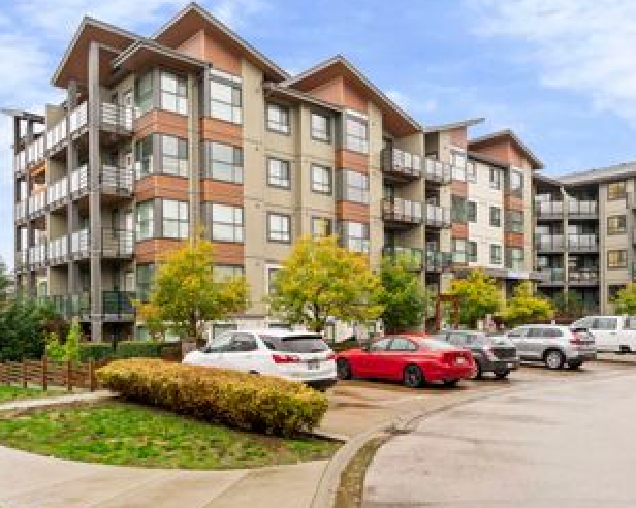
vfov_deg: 45.4
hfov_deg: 55.7
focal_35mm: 32
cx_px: 332
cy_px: 313
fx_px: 602
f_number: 10
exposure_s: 1/10
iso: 320
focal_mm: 21
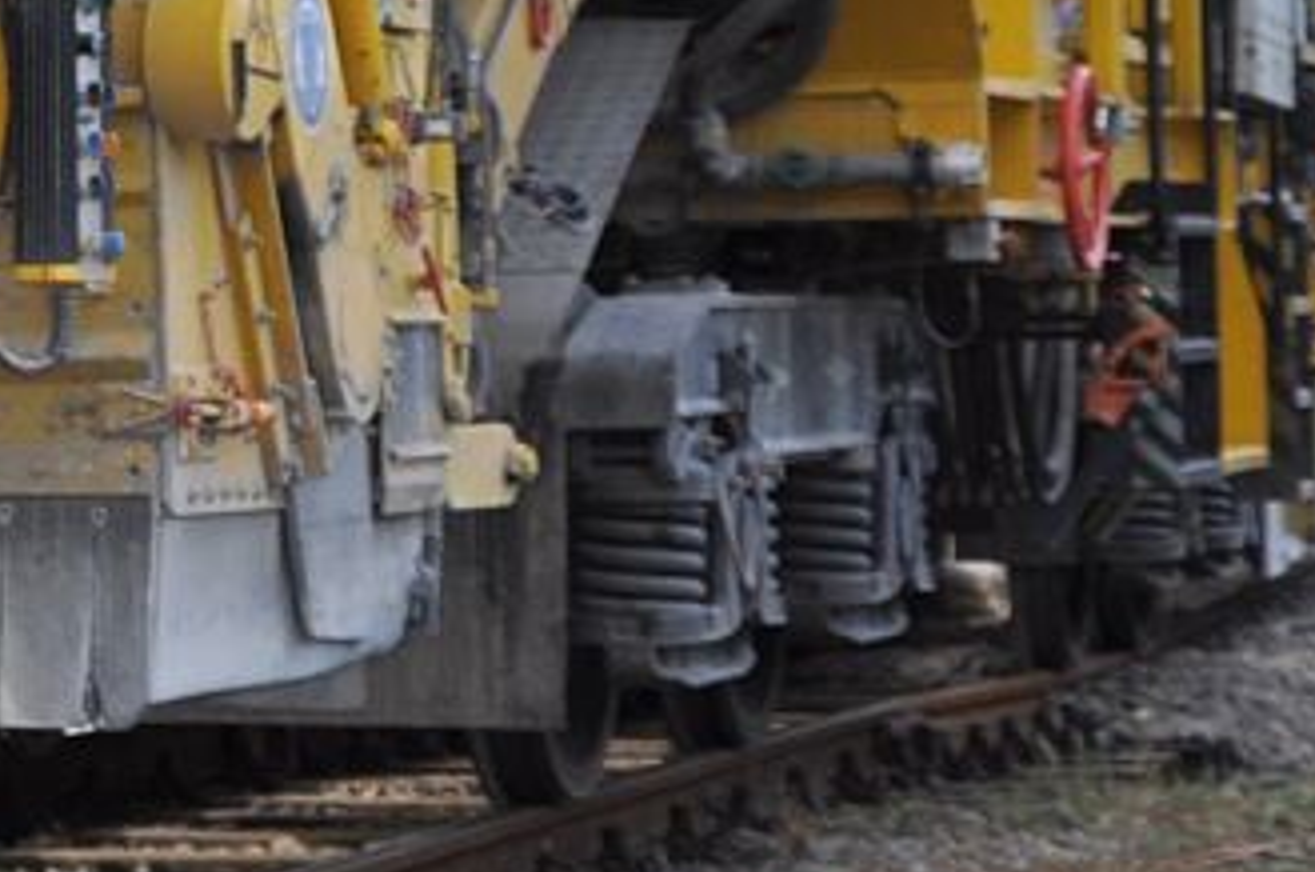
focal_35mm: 193
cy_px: -160
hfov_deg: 10.3
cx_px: -789
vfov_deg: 7.0
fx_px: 7030
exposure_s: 1/200
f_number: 8
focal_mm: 35
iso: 200
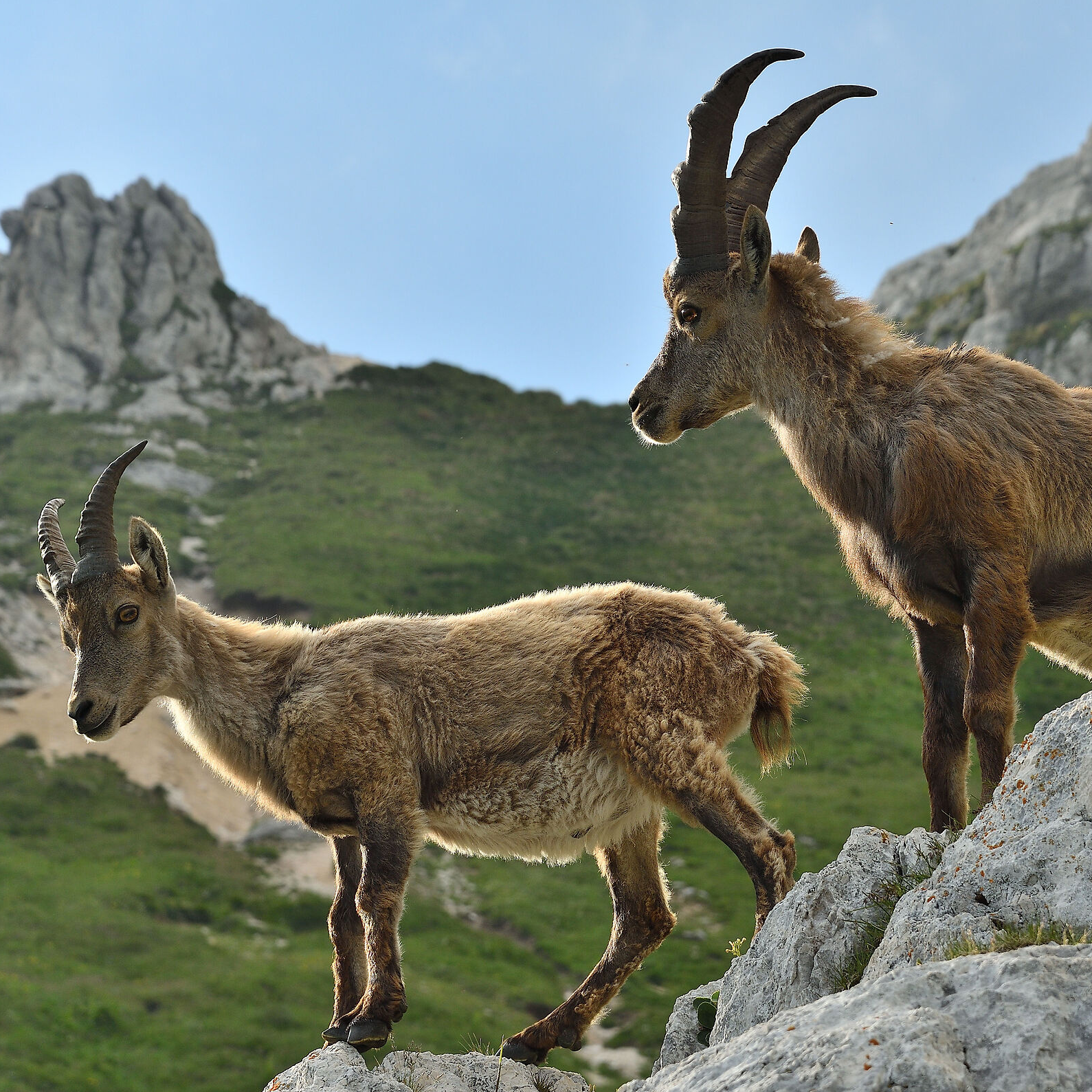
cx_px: 740
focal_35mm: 163
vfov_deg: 10.7
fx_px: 5818
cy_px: 548
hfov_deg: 10.7
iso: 100
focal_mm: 85
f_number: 6.3
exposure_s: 1/640
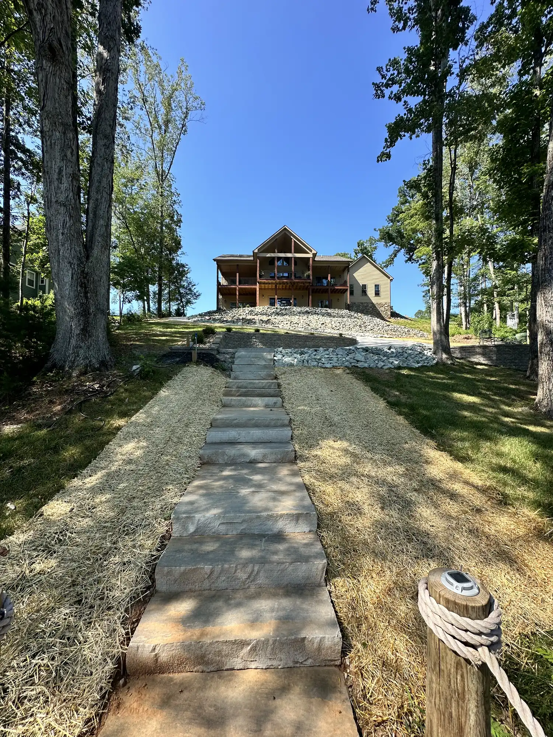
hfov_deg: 85.7
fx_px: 298
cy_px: 368
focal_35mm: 14
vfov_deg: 102.1
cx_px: 276
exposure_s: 1/647
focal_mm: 2.22
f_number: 2.2
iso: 40
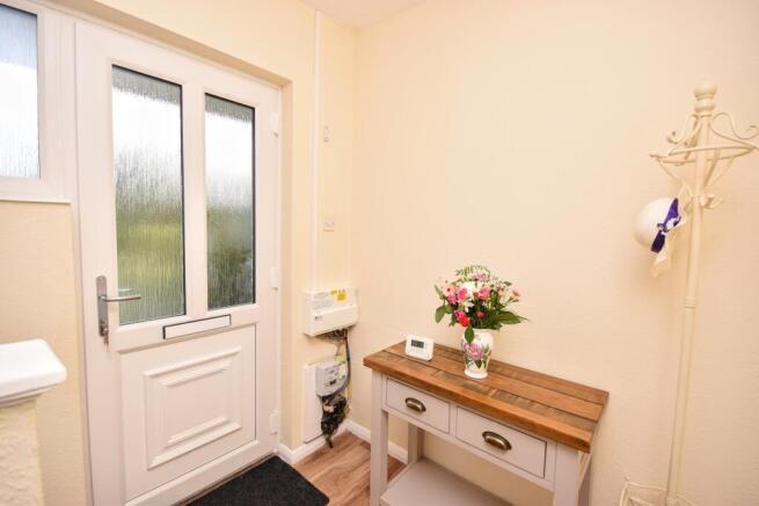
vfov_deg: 77.4
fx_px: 316
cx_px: 380
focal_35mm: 15
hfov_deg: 100.4
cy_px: 253
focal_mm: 10
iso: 250
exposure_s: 1/60
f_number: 5.6
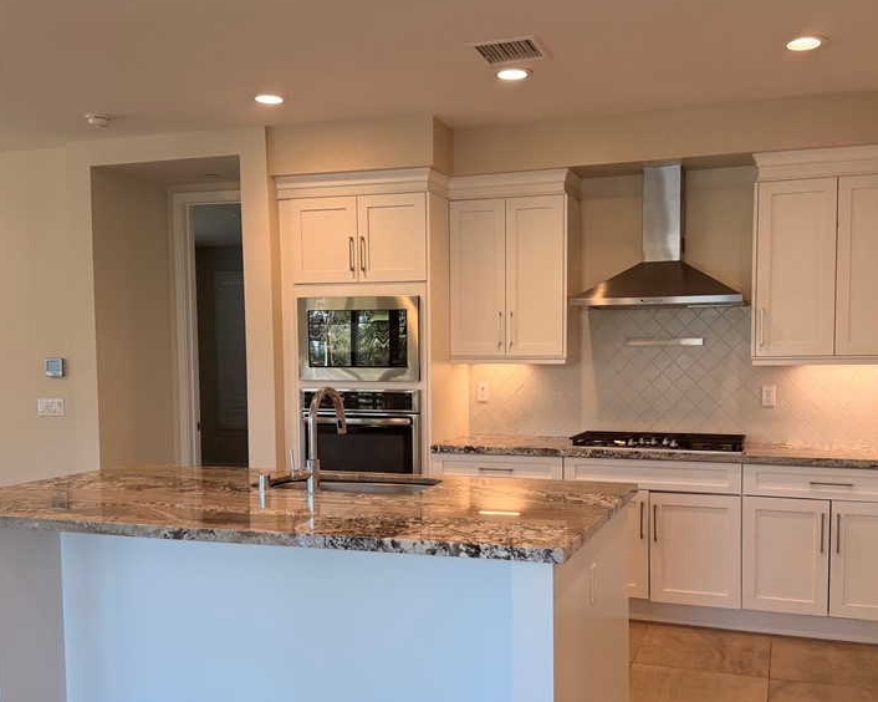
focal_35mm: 34
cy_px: 410
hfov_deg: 52.7
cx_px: 494
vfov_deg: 43.2
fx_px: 883
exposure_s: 1/195
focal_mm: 6.76
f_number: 1.78
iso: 125
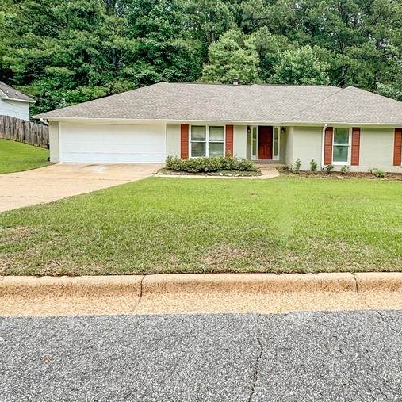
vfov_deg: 62.1
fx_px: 328
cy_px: 151
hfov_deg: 61.4
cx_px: 269
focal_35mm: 25
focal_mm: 2.22
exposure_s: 1/640
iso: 40
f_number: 2.2
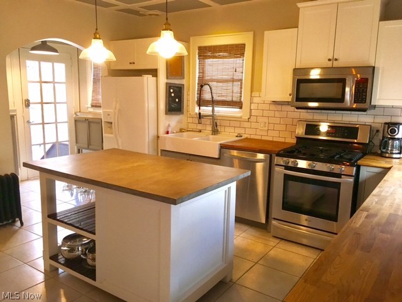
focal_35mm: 29
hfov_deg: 61.7
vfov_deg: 48.2
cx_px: 201
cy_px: 151
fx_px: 337
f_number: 2.2
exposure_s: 1/30
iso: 100
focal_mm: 4.15
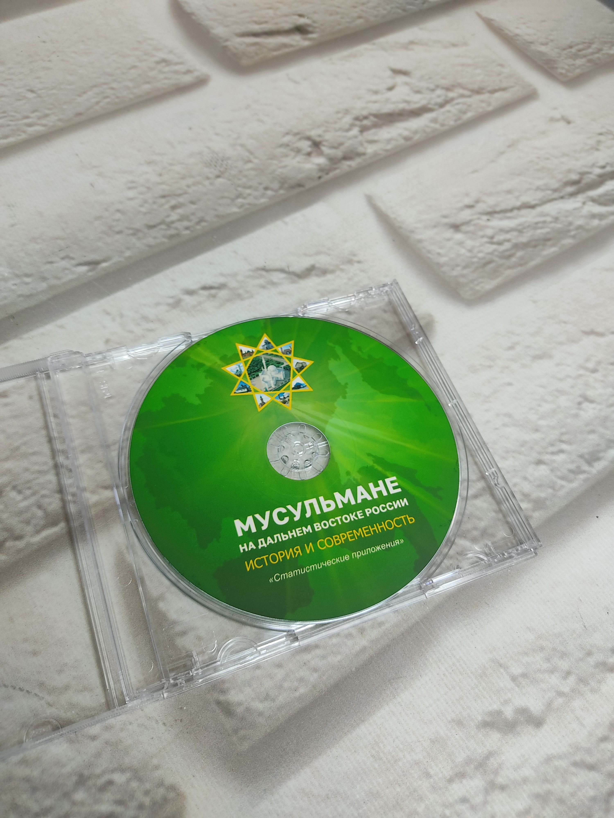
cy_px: 409
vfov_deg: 67.3
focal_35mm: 26
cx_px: 307
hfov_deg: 53.1
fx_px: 615
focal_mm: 4.74
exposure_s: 1/60
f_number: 1.79
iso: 220
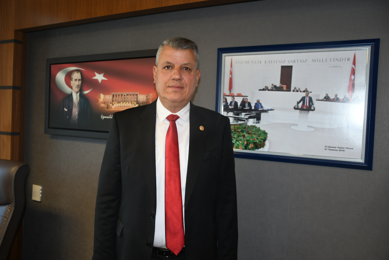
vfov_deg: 40.0
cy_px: 130
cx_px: 194
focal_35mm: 33
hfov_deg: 57.2
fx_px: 357
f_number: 3.8
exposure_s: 1/60
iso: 320
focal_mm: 22
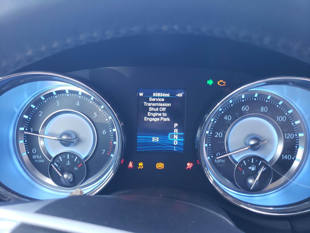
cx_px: 155
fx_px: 233
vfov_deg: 53.1
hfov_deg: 67.3
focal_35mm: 26
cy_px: 116
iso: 84
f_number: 1.5
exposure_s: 1/60.2
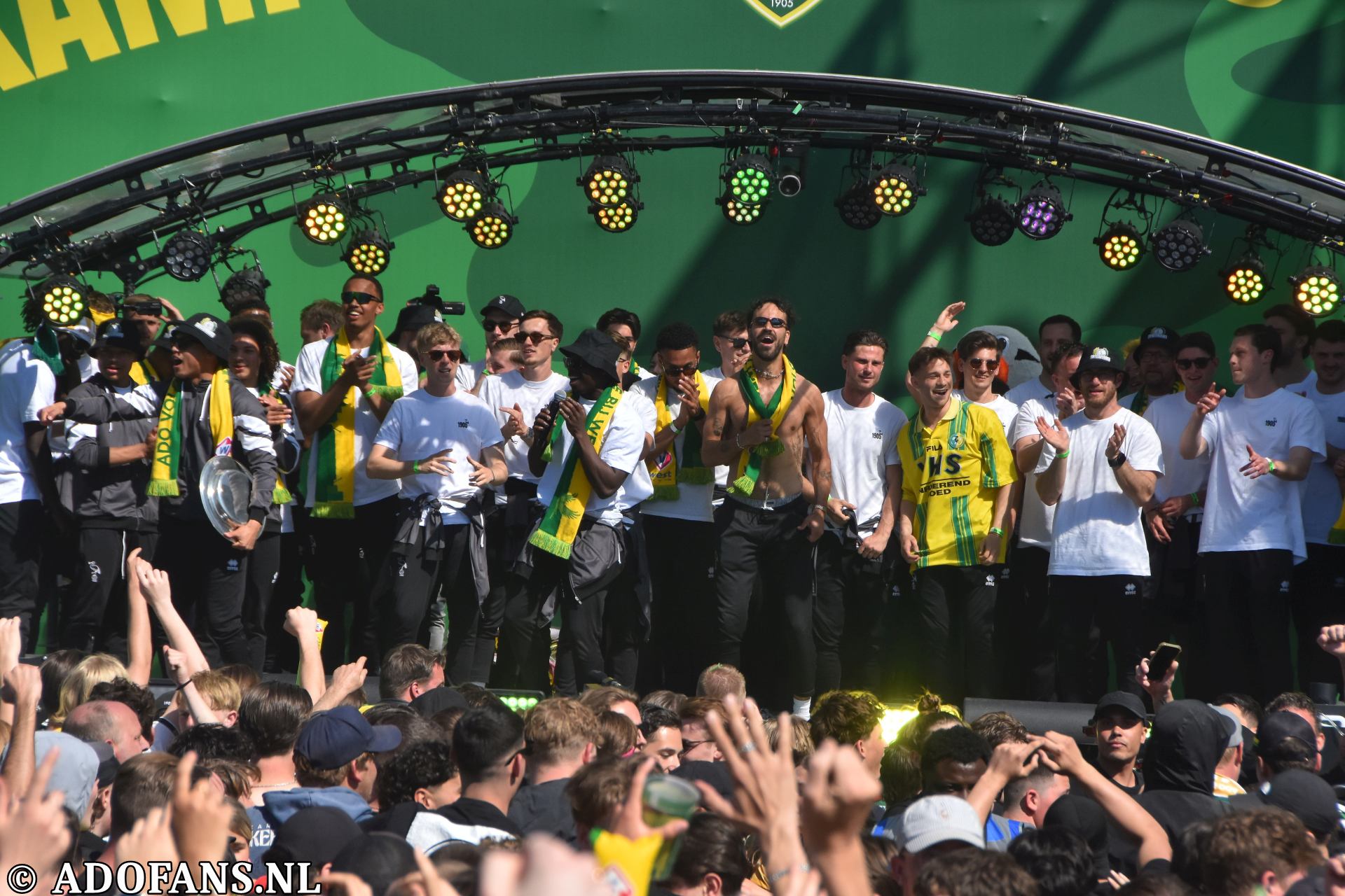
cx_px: 672
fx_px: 7565
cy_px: 448
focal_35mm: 202
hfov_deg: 10.2
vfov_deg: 6.8
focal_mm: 135
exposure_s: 1/1600
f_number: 9
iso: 500
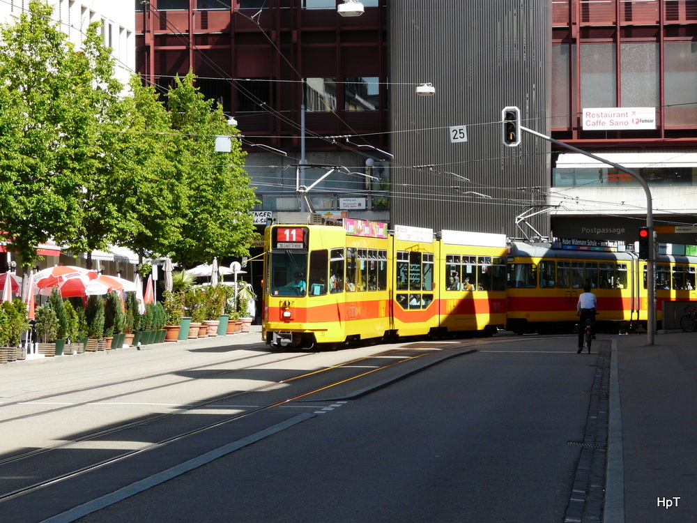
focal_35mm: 123
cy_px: 262
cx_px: 348
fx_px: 2477
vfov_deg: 12.0
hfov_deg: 16.0
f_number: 5.6
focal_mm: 20.2
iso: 100
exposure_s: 1/250
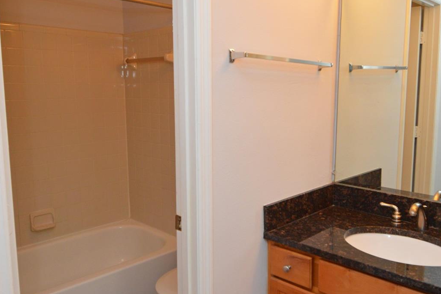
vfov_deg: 46.4
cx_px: 246
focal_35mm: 28
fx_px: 343
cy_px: 141
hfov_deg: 65.3
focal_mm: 12
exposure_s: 1/60
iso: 640
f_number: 4
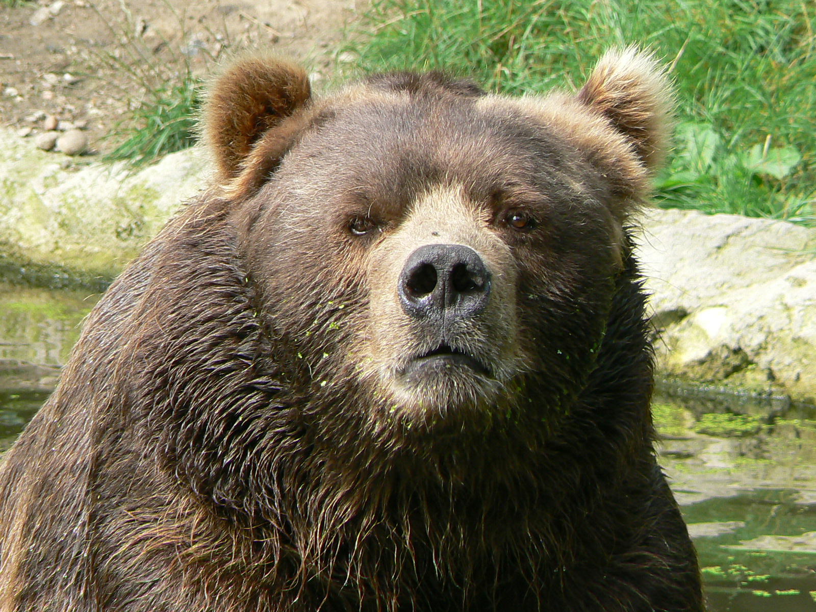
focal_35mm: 380
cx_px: 408
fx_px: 8958
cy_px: 306
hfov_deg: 5.2
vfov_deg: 3.9
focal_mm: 46.2
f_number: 5.6
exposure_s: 1/200
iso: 100
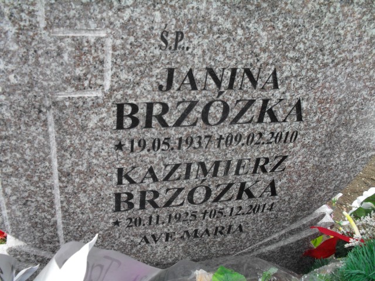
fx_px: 379
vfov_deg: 40.7
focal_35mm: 35
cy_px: 140
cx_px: 188
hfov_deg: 52.6
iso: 100
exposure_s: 1/60
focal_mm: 6.3
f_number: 3.2
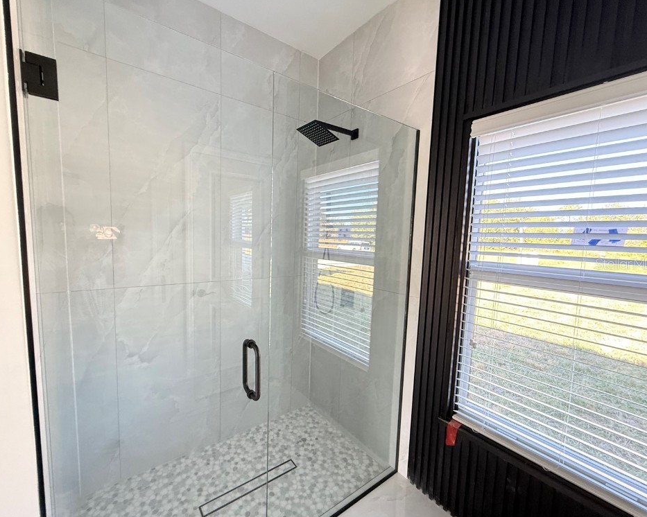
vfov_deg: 84.0
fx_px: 287
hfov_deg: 96.7
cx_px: 306
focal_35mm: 15
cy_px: 263
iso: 320
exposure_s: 1/62
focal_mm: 2.22
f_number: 2.2
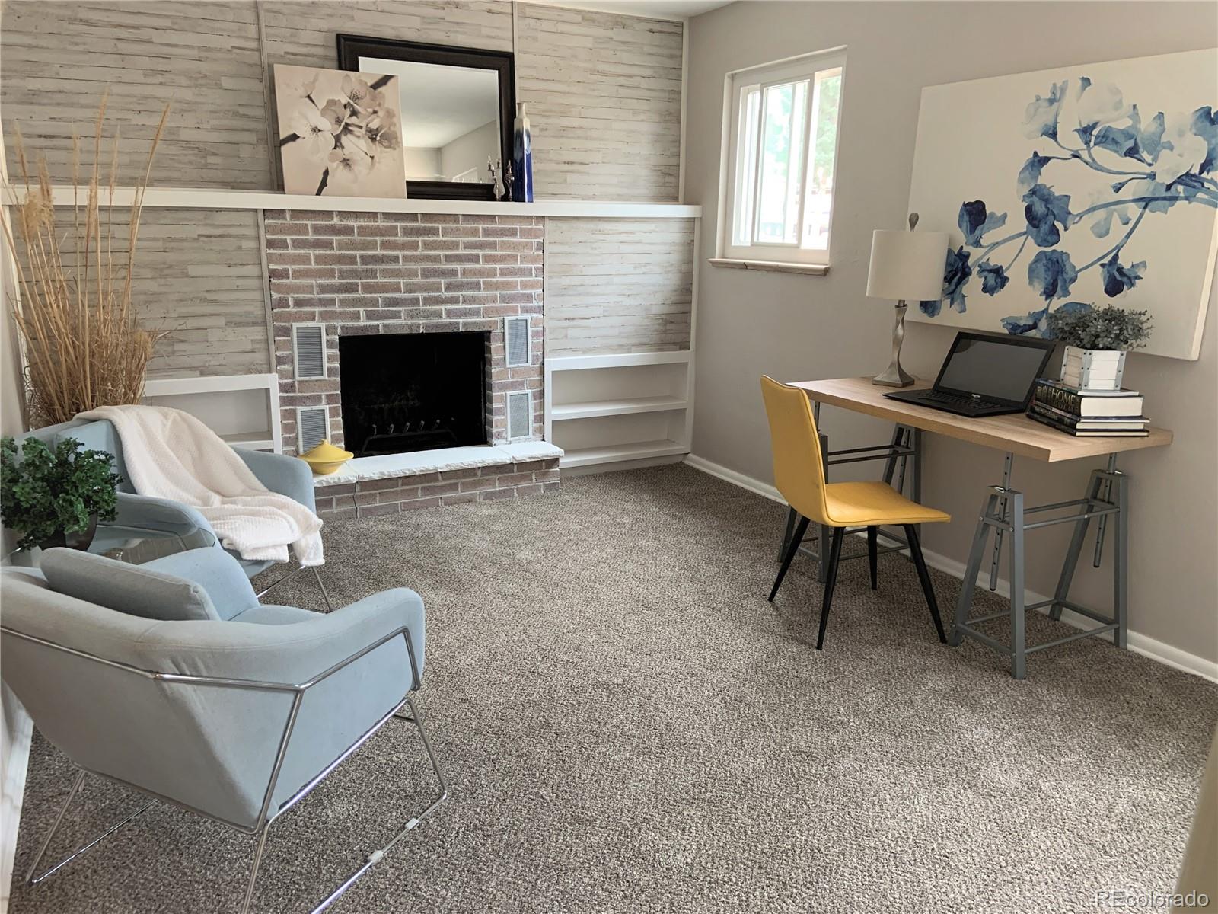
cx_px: 609
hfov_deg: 67.3
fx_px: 915
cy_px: 457
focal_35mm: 26
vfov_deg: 53.1
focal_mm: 4.25
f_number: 1.8
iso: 200
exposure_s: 1/60
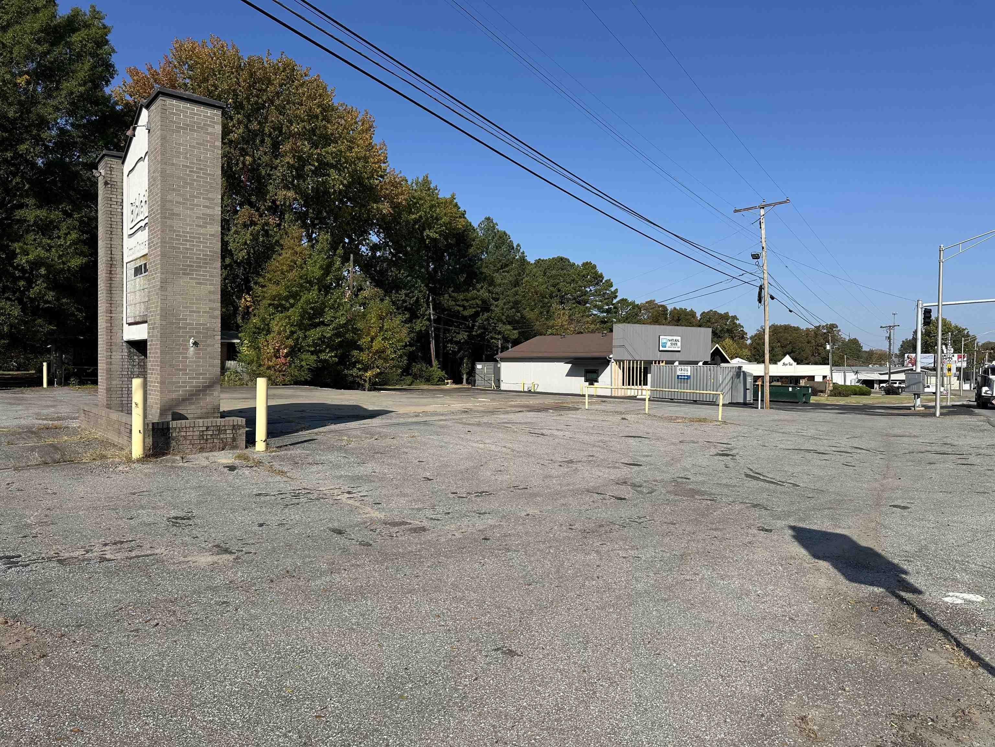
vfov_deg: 56.8
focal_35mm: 24
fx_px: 690
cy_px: 374
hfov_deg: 71.6
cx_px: 498
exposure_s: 1/5525
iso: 80
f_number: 1.78
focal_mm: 6.86
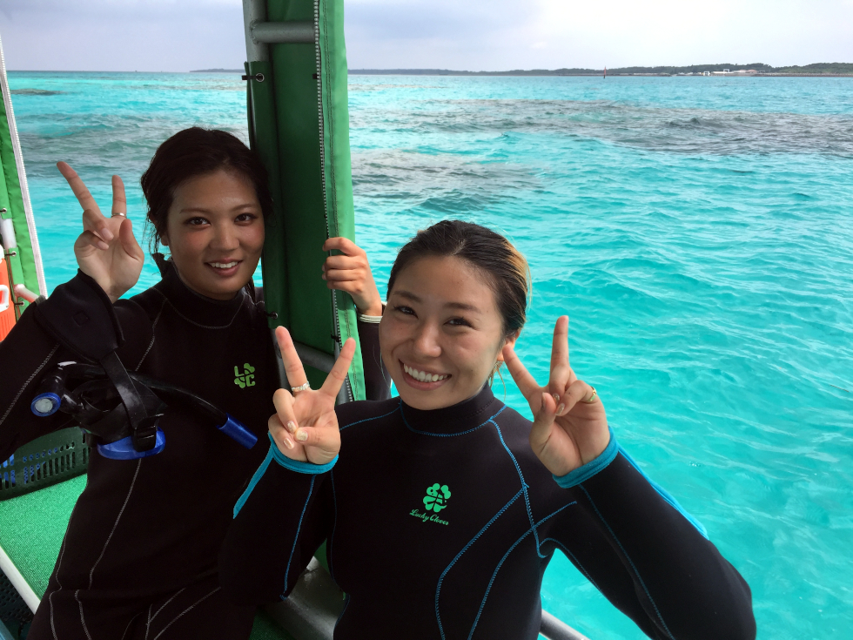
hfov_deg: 61.7
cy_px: 320
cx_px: 426
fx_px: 715
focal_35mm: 29
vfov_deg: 48.2
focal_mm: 4.15
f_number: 2.2
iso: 32
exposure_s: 1/565
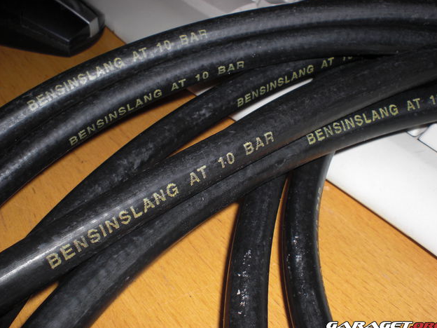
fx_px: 492
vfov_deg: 36.8
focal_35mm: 39
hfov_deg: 47.9
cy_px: 164
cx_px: 222
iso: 64
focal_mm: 6.3
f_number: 5.6
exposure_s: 1/60
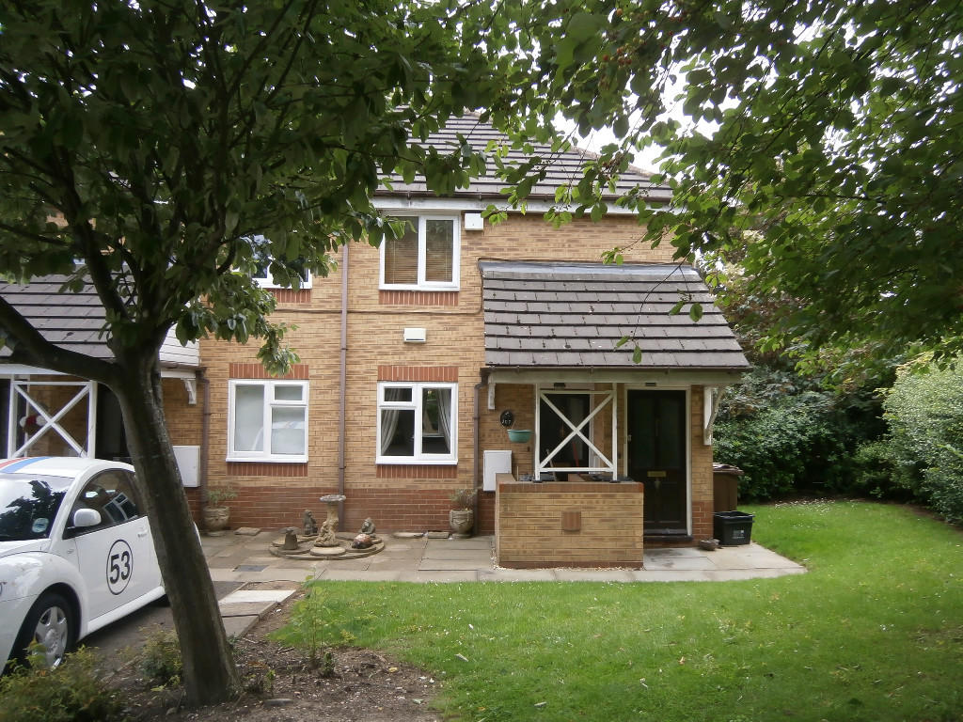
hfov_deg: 67.3
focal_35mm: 26
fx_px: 723
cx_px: 482
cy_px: 361
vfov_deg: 53.1
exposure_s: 1/250
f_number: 2.8
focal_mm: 4.7
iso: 100
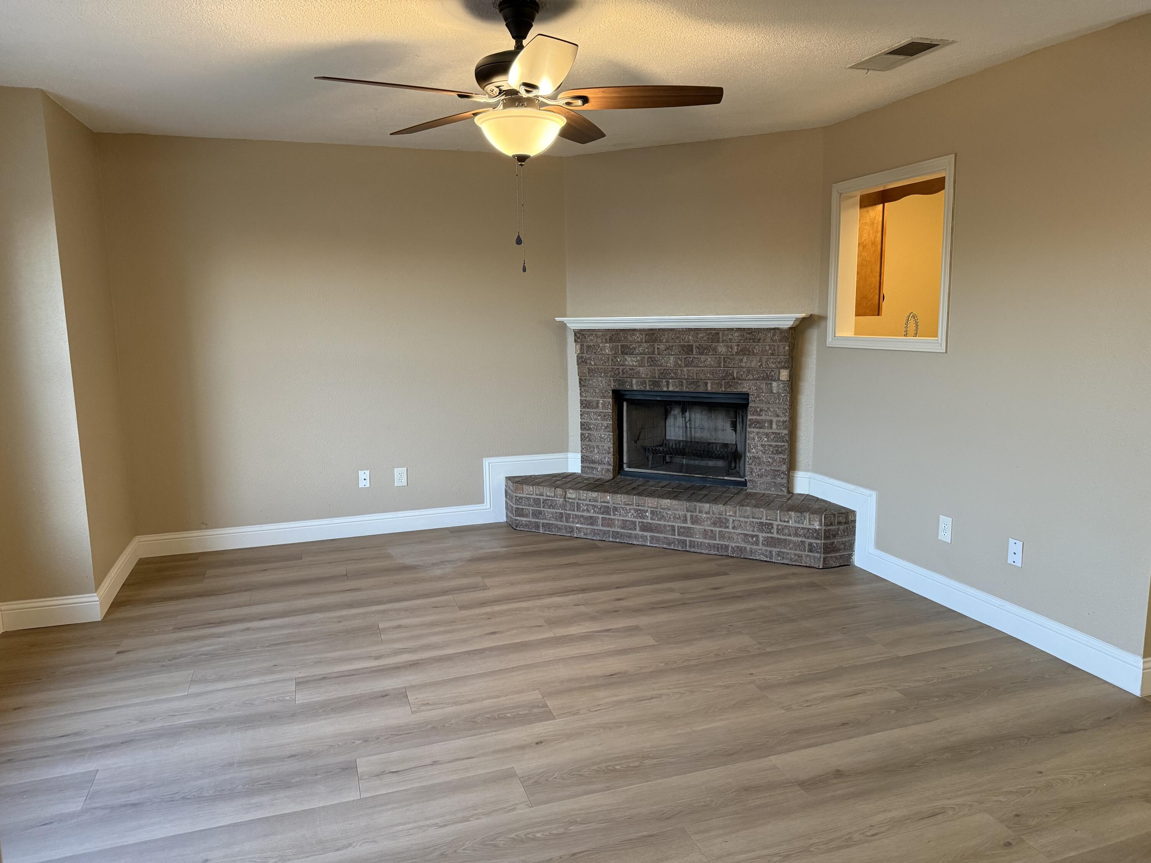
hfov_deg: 71.6
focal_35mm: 24
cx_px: 576
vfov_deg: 56.8
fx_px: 798
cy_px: 432
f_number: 1.78
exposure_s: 1/60
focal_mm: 6.76
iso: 320
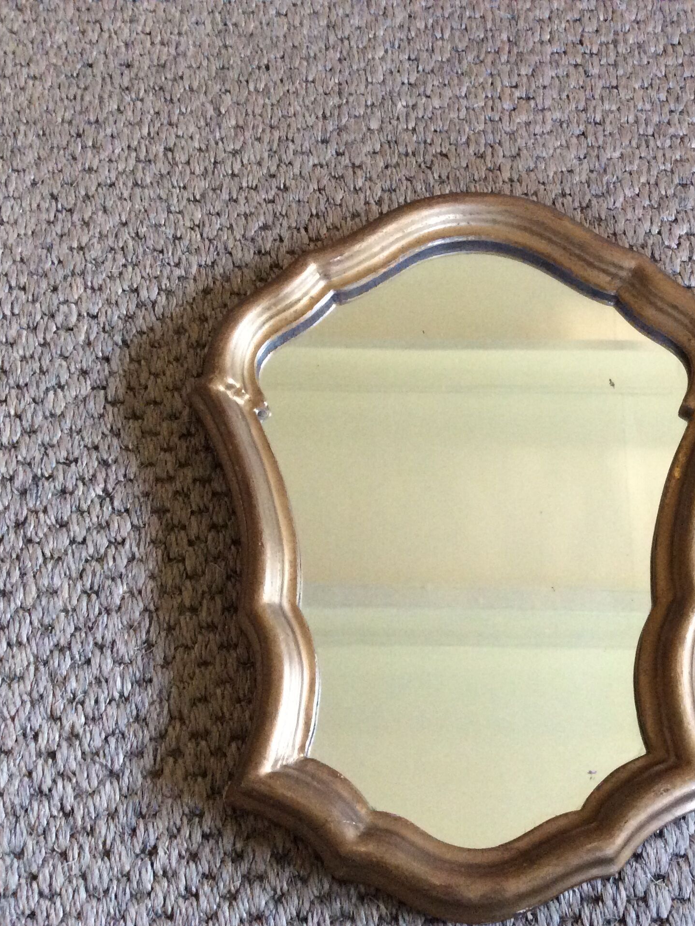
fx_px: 1151
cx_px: 486
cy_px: 465
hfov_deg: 33.2
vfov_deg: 43.8
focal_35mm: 43
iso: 250
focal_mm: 3.3
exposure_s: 1/25
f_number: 2.4
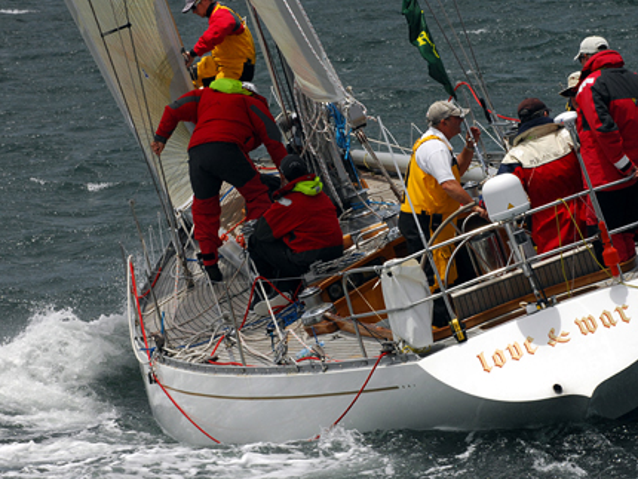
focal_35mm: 352
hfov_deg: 5.6
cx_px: 383
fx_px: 6485
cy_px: 250
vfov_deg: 4.2
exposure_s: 1/1000
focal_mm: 175
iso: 400
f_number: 9
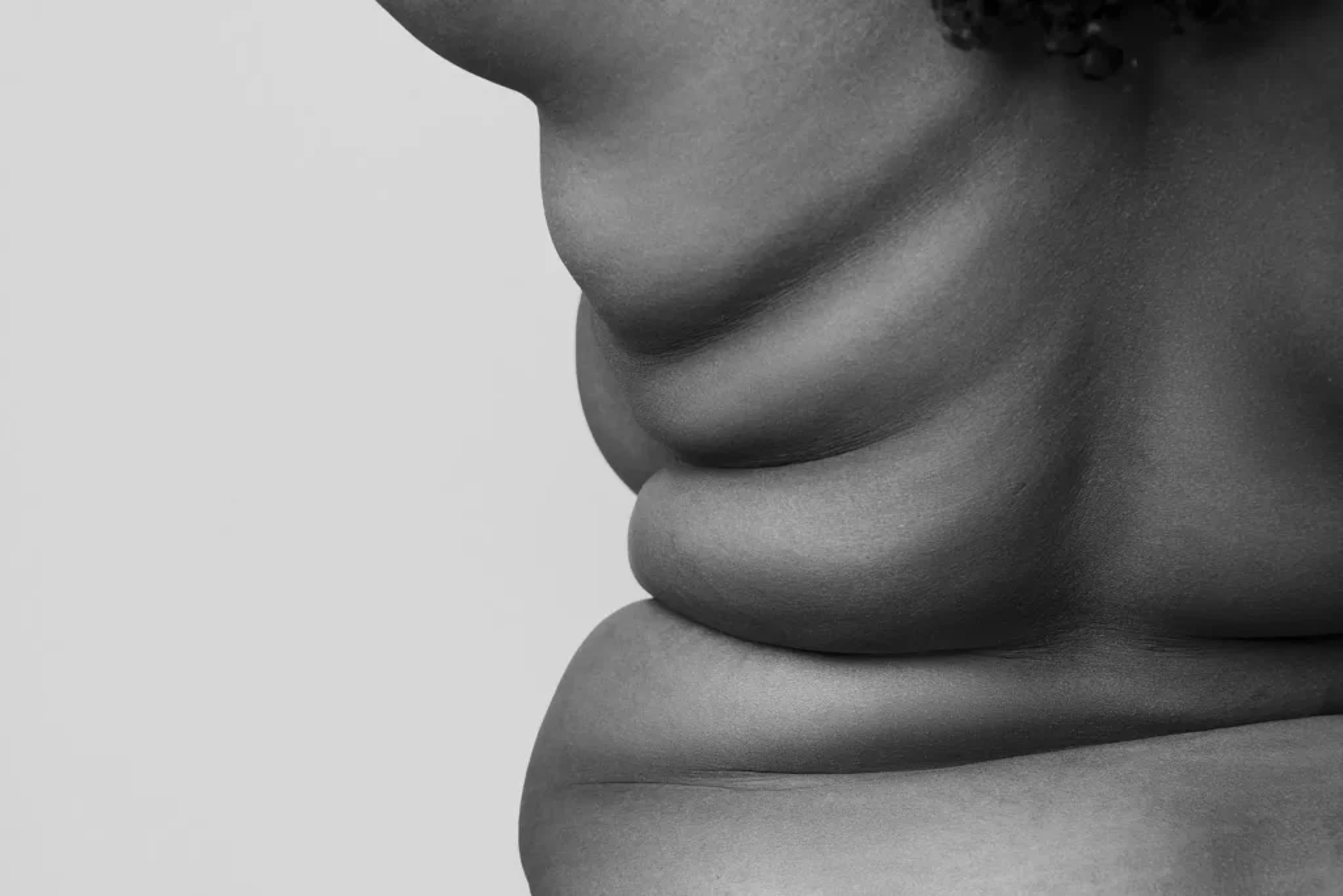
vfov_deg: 16.1
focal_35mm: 85
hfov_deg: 23.9
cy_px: 448
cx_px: 672
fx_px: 3171
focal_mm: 85
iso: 400
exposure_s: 1/200
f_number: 5.6
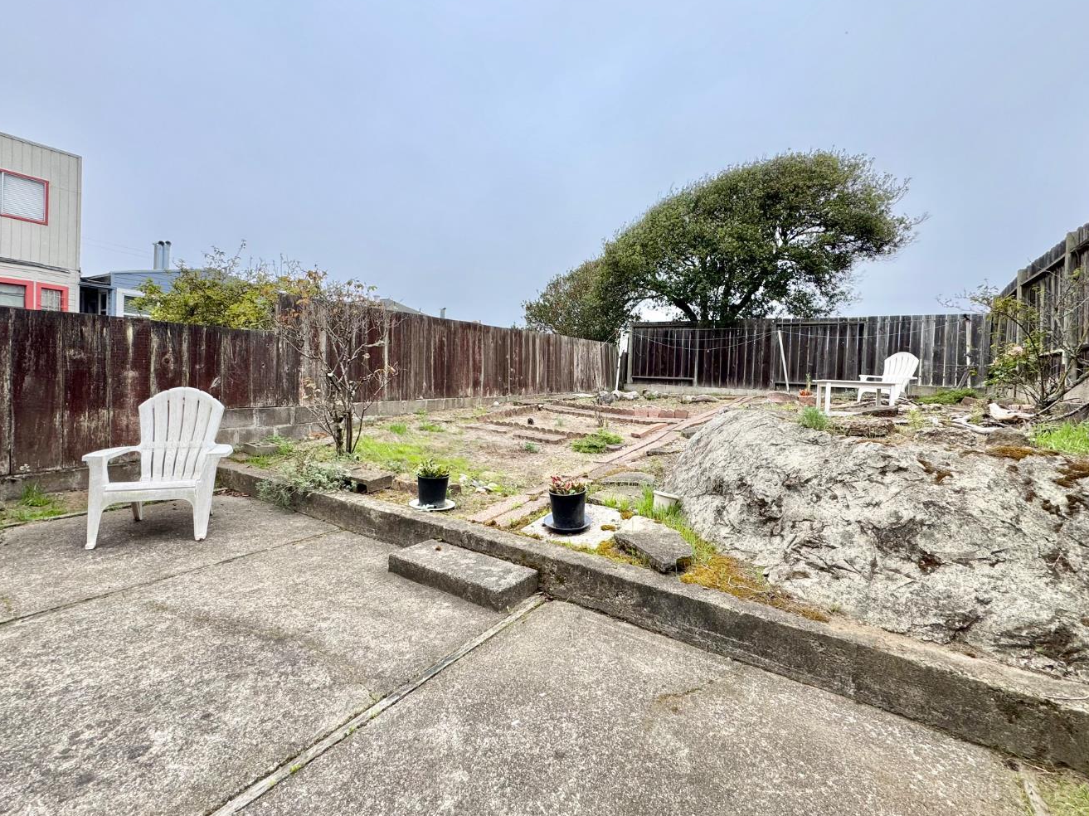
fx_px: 503
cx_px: 551
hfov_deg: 94.5
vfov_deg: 78.0
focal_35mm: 16
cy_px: 389
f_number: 2.2
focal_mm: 2.22
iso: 40
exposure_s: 1/313
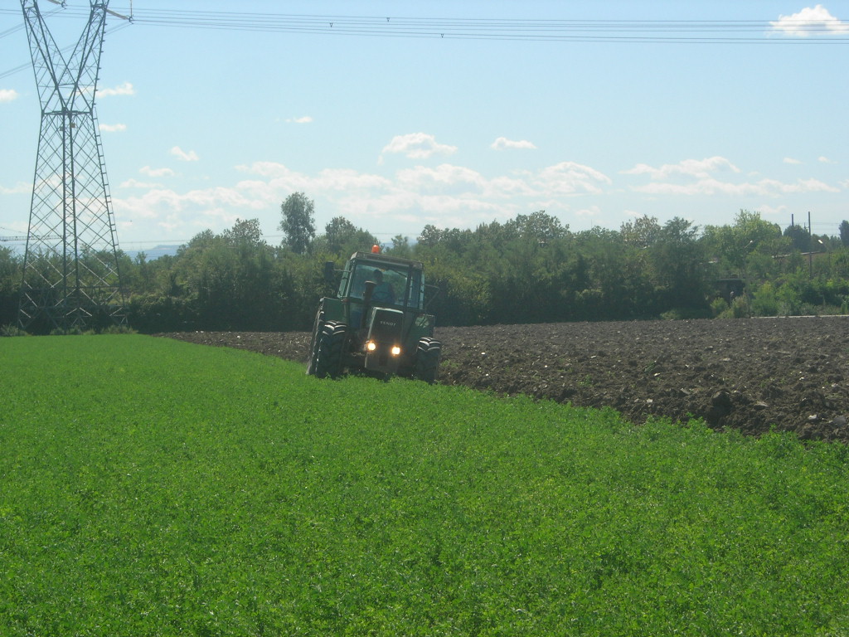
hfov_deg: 17.4
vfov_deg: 13.1
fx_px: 2771
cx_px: 424
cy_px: 318
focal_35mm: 113
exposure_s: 1/221
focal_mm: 23.4
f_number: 8.2
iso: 64
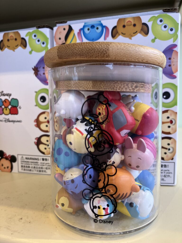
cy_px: 122
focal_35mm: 28
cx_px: 91
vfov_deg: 63.4
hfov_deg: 49.7
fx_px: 196
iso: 40
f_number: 1.8
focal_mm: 3.99
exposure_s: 1/100
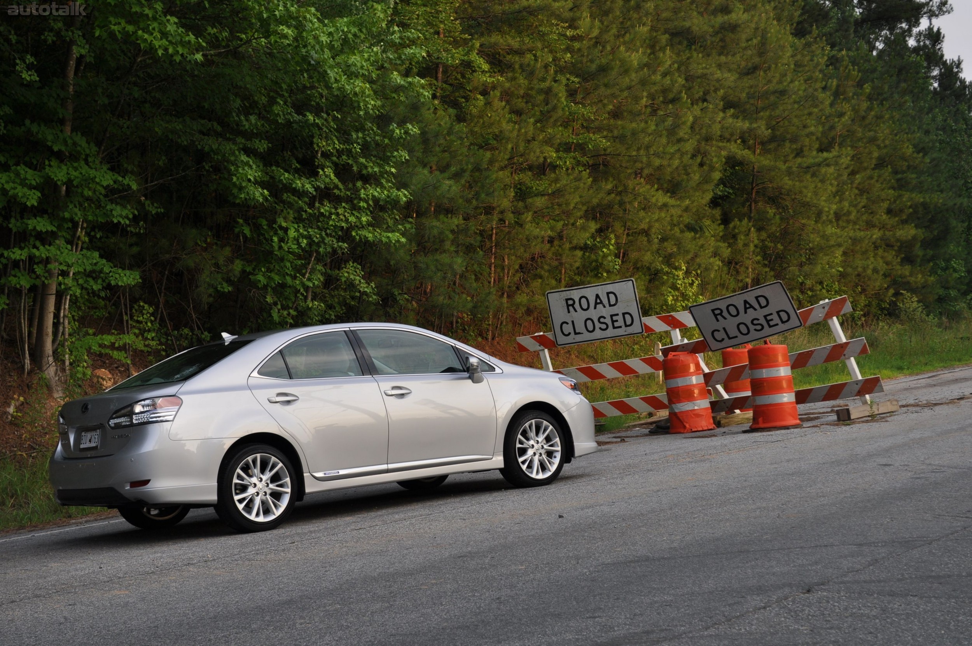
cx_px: 486
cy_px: 323
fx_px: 1618
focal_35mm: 60
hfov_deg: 33.4
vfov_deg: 22.6
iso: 200
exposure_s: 1/160
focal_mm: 40
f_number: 6.3
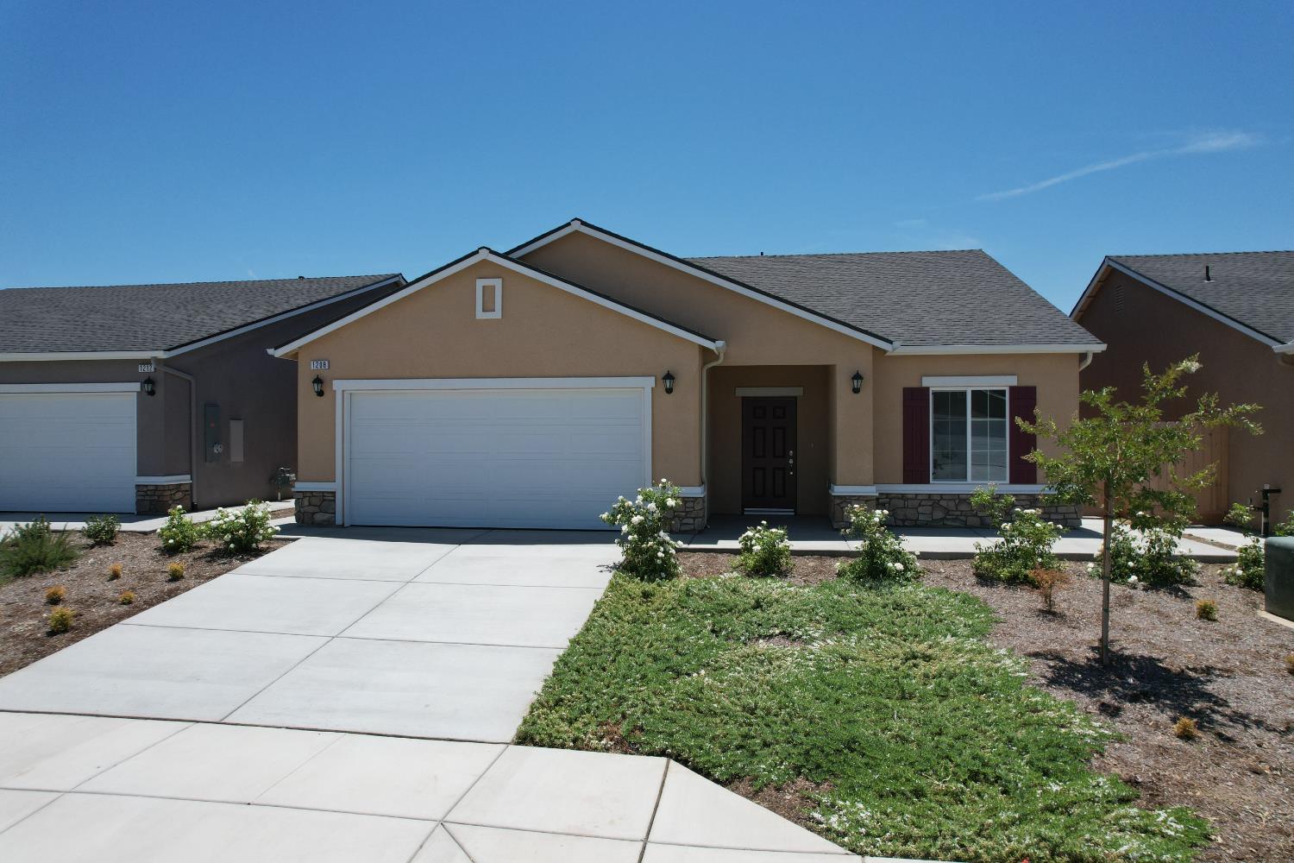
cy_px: 432
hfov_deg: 78.6
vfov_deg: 57.2
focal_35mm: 22
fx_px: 791
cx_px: 647
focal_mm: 8.38
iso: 140
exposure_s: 1/3200
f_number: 2.8
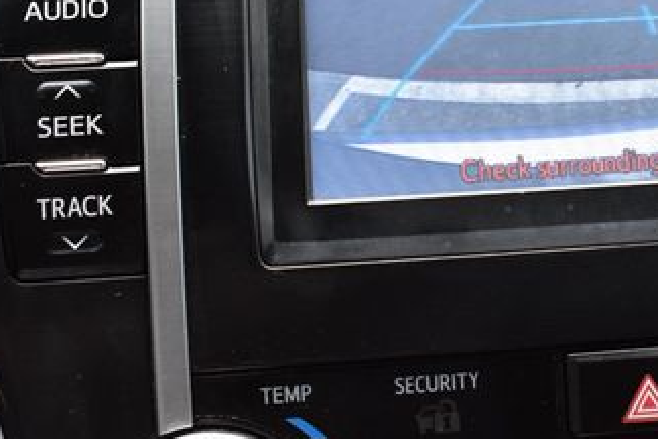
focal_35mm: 83
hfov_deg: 23.7
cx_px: 621
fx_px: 1517
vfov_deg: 16.3
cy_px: 67
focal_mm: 28
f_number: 9
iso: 2500
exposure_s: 1/125
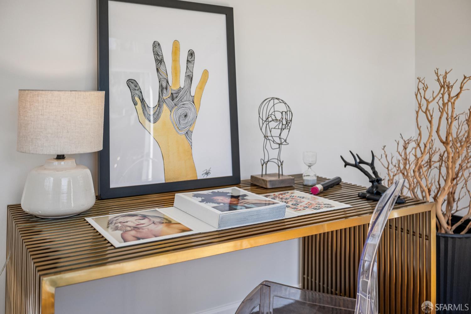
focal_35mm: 32
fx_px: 425
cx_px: 236
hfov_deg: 58.0
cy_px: 157
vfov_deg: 40.5
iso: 110
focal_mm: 32.5
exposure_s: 1/640
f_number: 2.8
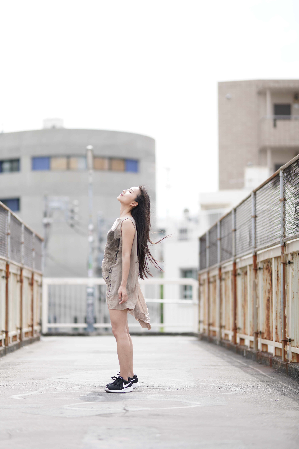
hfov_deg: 16.1
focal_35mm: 85
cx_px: 150
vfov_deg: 23.9
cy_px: 224
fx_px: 1059
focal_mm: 85
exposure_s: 1/8000
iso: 200
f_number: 1.6
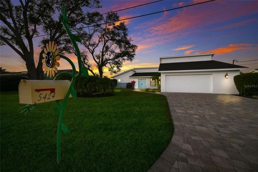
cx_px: 129
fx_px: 100
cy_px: 86
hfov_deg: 104.3
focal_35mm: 14
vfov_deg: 81.2
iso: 160
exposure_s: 1.3
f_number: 8
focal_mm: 14
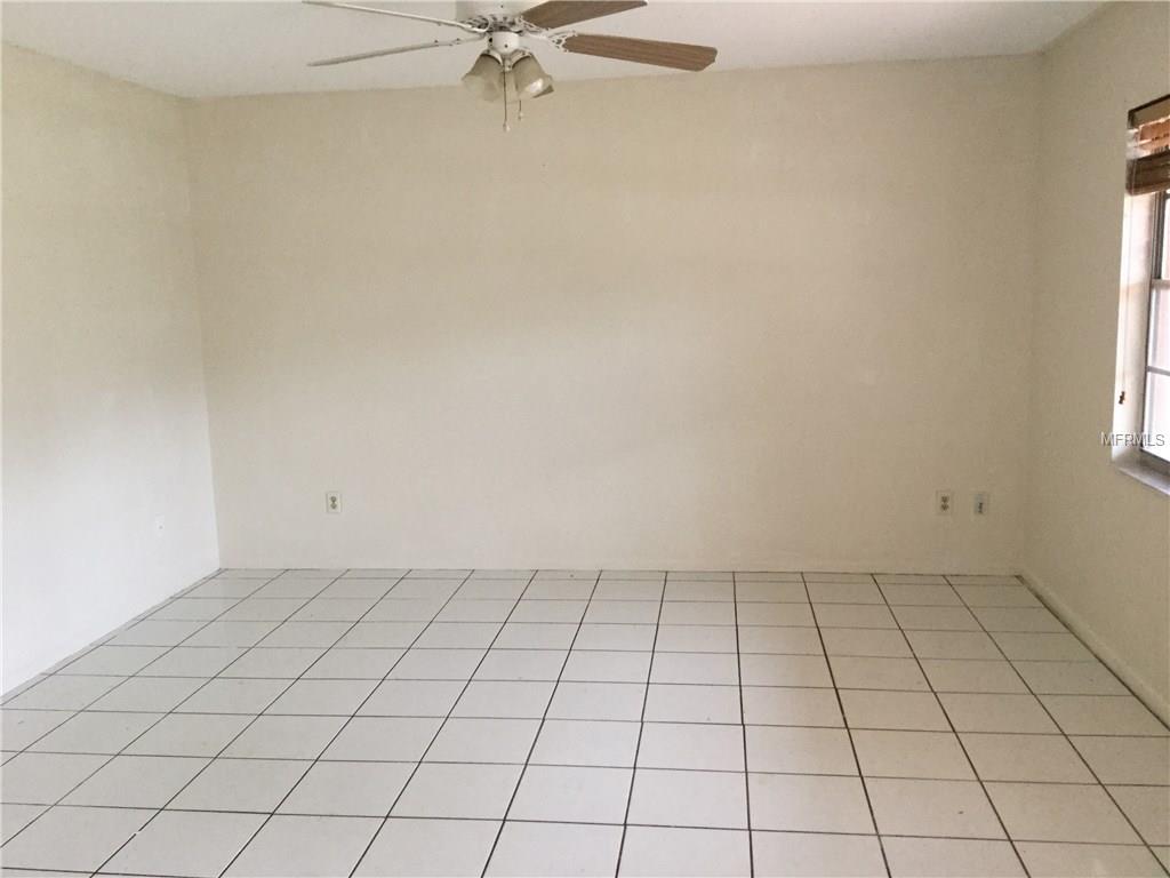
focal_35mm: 31
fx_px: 1048
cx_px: 585
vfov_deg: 45.4
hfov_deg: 58.4
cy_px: 439
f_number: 2.4
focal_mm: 3.3
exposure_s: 1/30
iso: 80
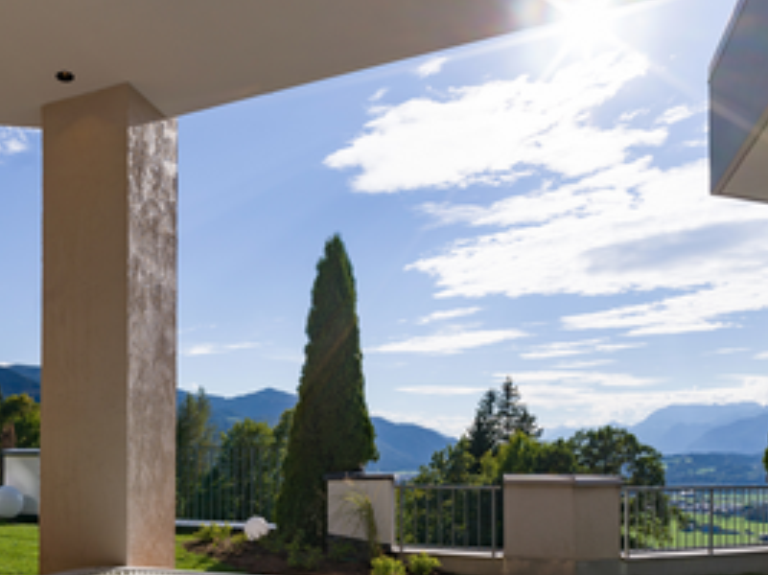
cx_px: 184
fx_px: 665
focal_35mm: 30
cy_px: 453
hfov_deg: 56.7
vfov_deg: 44.7
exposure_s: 1/500
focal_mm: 21
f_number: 8
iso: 100
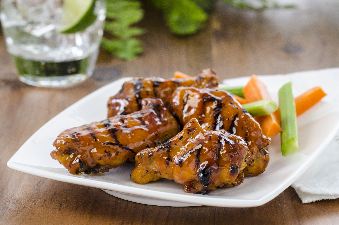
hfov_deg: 16.1
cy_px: 112
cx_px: 170
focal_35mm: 128
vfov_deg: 10.7
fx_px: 1198
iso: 160
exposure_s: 1/80
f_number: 9
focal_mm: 85
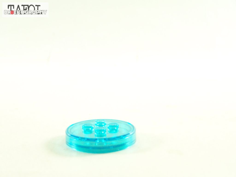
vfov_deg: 19.6
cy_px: 88
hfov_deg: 26.0
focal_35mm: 75
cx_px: 118
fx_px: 511
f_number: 3.2
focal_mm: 12.4
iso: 400
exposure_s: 1/60
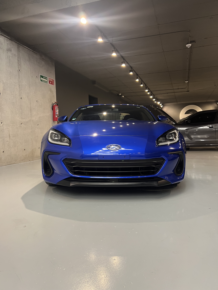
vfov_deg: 67.3
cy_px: 145
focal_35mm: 26
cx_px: 109
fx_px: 218
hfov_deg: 53.1
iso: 125
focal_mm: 5.7
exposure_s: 1/60
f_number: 1.5
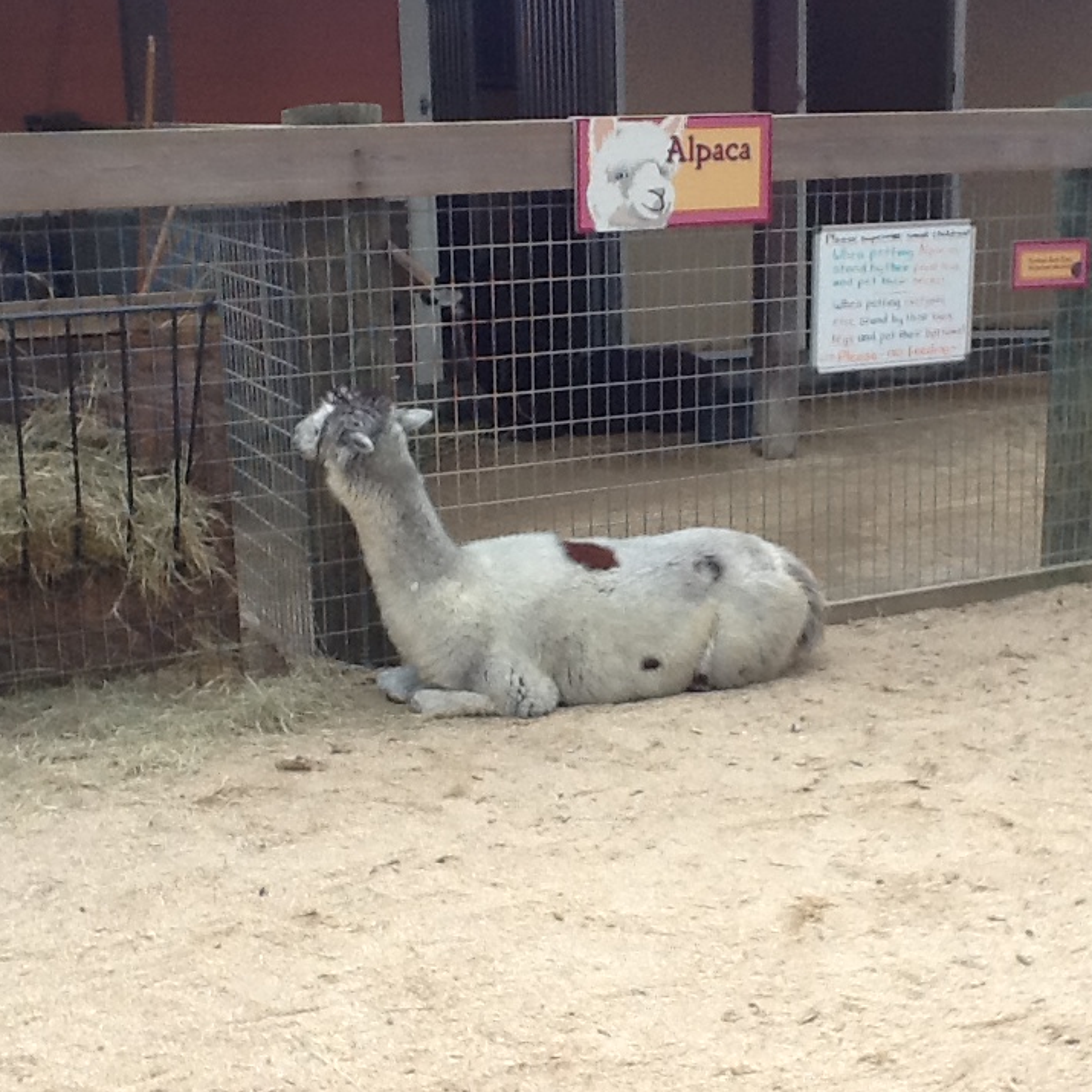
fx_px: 1356
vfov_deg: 43.9
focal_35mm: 38
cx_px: 626
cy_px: 548
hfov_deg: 43.7
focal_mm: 2.03
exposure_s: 1/377
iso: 64
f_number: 2.4
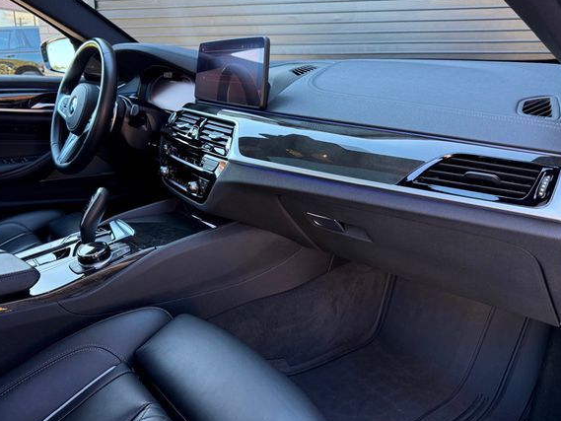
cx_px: 286
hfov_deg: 65.3
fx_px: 438
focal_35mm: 27
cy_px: 195
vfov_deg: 51.3
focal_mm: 6.76
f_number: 1.78
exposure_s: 1/130
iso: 200
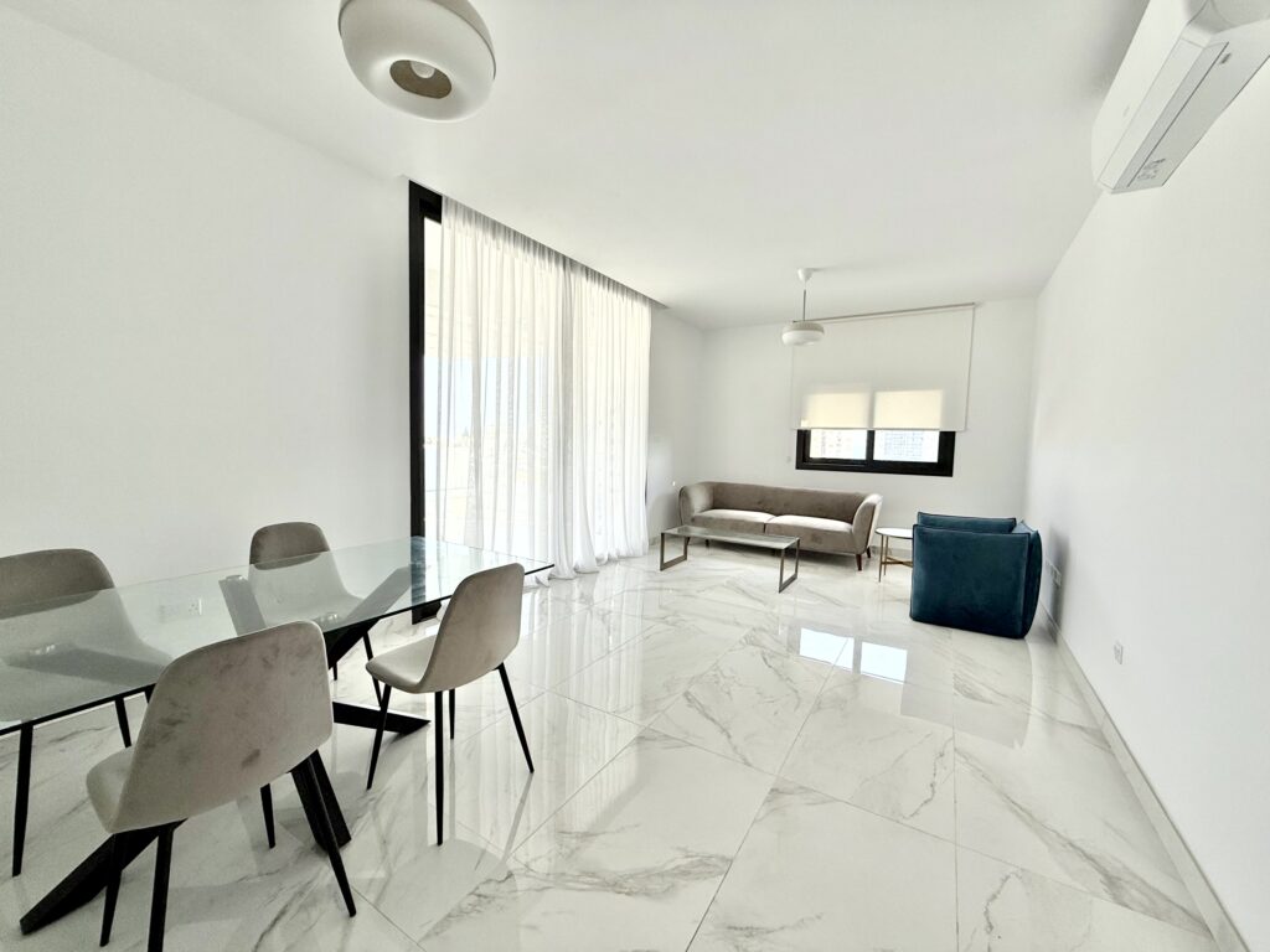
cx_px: 635
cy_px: 476
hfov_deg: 102.1
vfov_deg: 85.7
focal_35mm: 14
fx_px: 514
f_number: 2.2
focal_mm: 2.22
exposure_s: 1/284
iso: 50
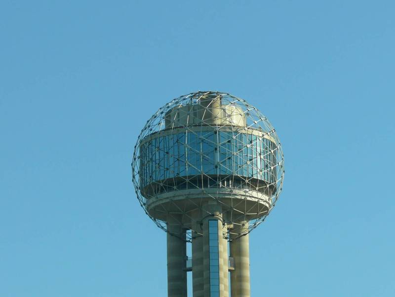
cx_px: 198
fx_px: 2545
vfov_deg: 6.7
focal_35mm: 223
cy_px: 148
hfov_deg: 8.9
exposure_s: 1/320
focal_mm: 26.4
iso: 100
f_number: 5.6
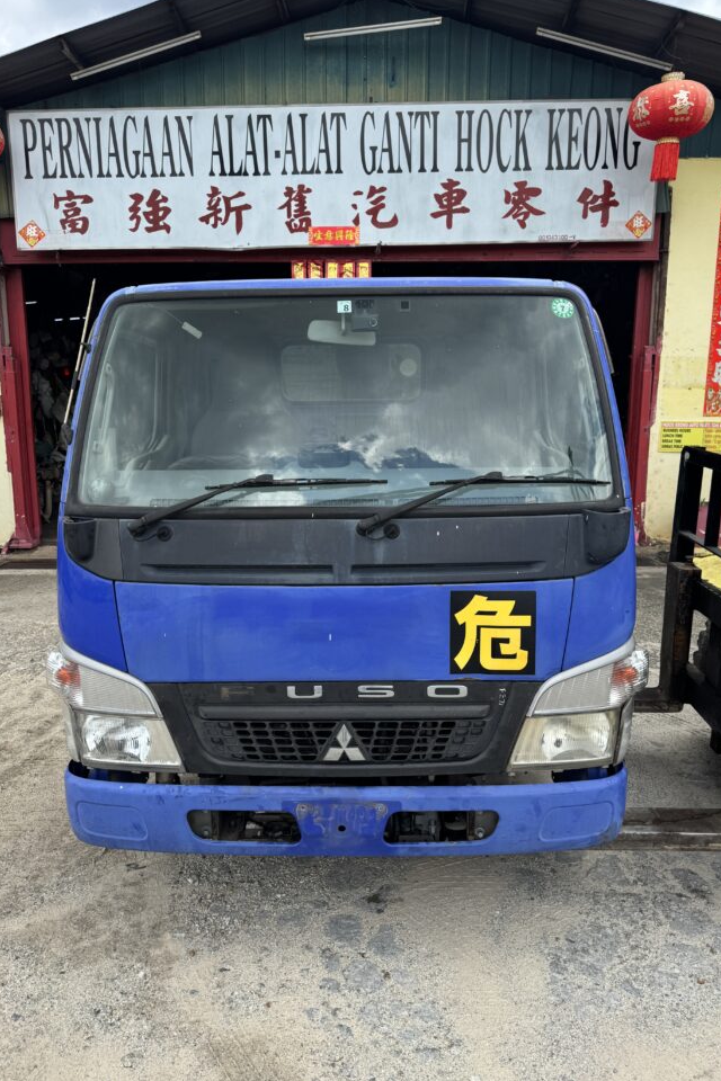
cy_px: 520
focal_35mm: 26
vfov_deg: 69.4
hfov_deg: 49.5
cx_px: 345
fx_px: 781
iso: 80
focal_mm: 6.76
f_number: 1.78
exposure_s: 1/1395
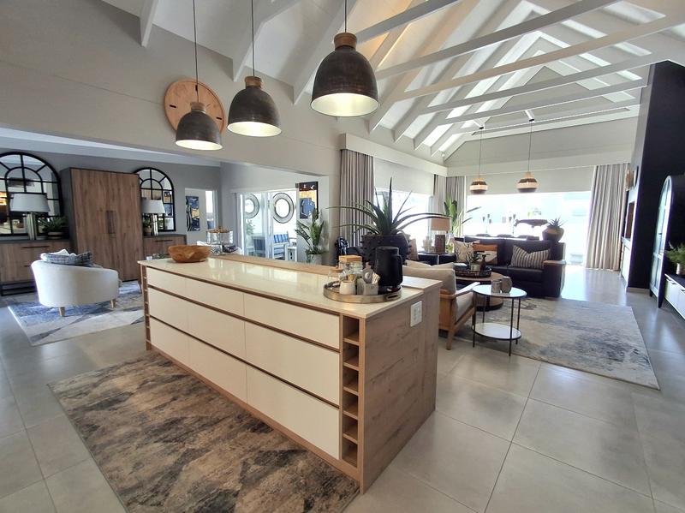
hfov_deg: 94.5
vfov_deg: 78.0
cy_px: 256
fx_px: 316
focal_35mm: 16
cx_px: 342
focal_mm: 1.64
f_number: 2.2
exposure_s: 1/100
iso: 40
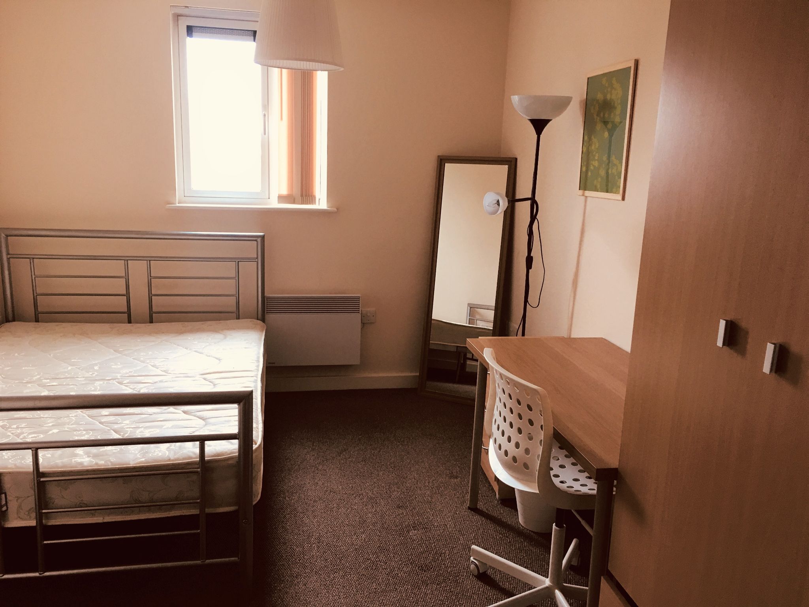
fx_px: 678
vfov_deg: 48.2
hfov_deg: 61.7
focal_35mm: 29
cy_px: 304
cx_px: 404
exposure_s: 1/17
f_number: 2.2
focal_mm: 4.15
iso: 50
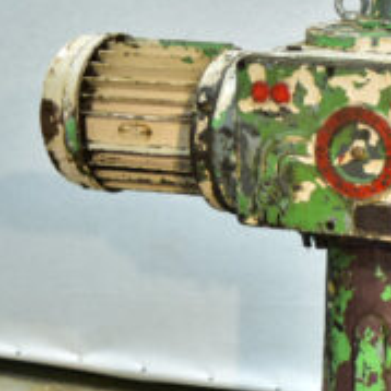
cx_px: 406
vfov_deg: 11.1
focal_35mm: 157
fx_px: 2006
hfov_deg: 11.0
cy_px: 343
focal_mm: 55
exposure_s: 1/80
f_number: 4.8
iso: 500
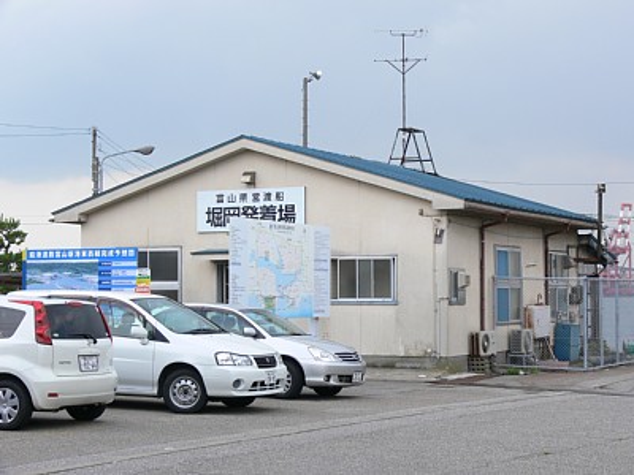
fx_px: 1319
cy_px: 238
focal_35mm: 72
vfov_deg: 20.4
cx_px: 317
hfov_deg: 27.0
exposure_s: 1/160
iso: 80
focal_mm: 15.2
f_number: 5.6
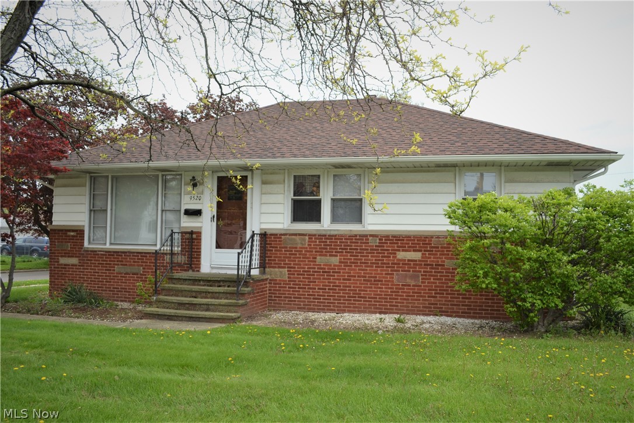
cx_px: 317
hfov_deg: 61.9
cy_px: 212
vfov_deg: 43.6
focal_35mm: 30
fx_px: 528
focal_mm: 20
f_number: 6.3
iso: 100
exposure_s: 1/200
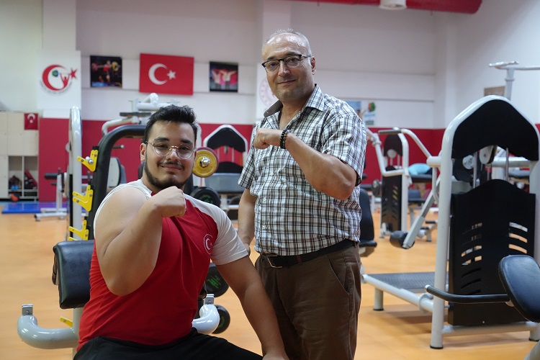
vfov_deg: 29.2
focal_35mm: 46
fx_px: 690
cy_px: 180
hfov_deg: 42.7
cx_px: 270
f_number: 4
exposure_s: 1/160
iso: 8000
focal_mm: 46
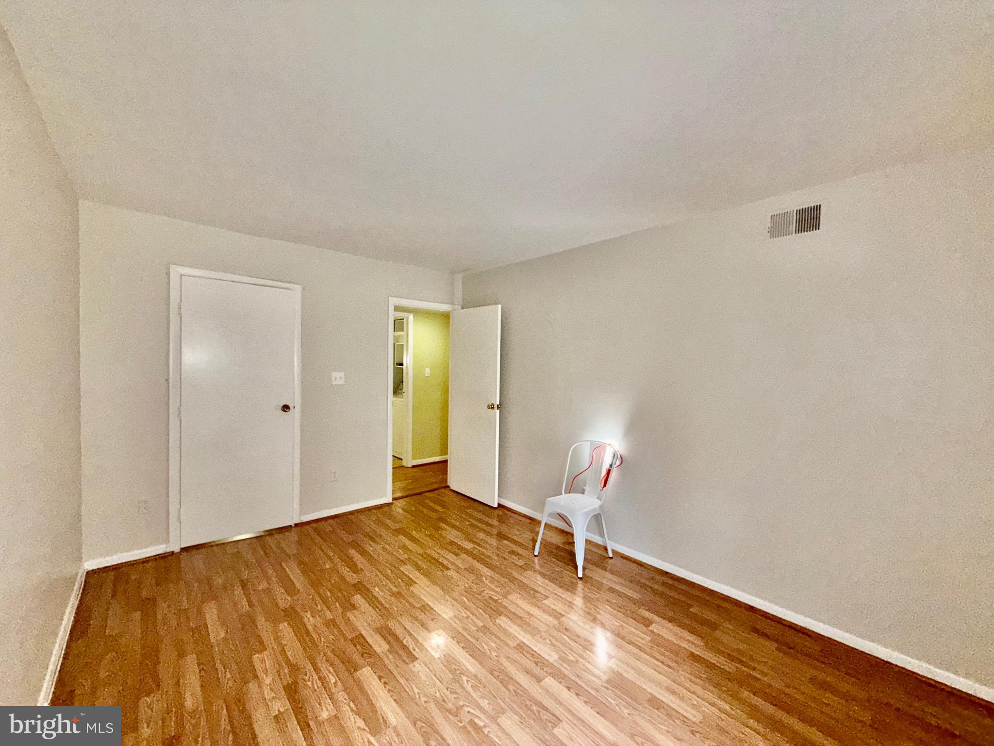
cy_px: 373
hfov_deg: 102.1
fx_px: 402
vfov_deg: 85.7
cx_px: 497
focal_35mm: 14
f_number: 2.2
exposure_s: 1/60
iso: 160
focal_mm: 2.22
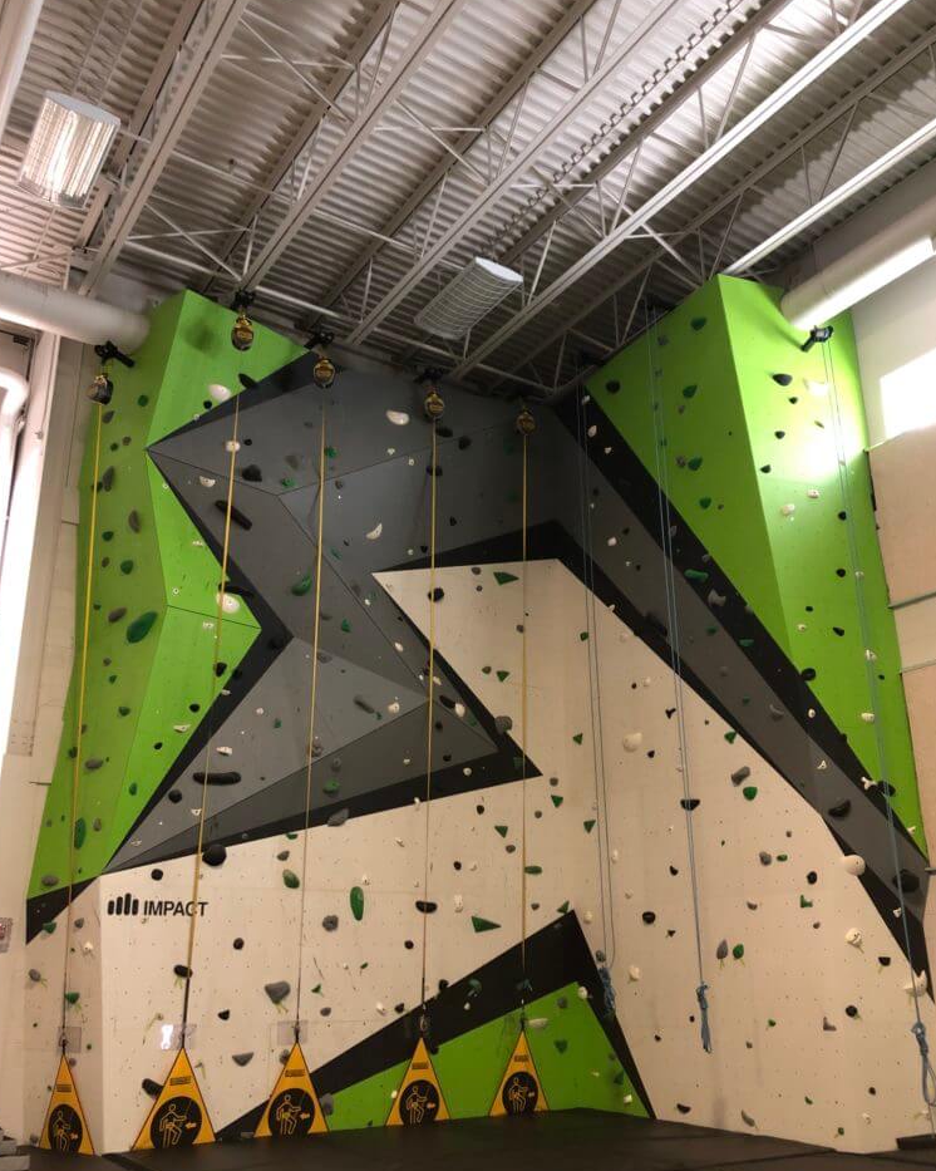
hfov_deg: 48.5
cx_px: 463
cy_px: 626
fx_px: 1039
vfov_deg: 58.7
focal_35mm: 30
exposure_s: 1/9
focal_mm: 4
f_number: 1.8
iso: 100
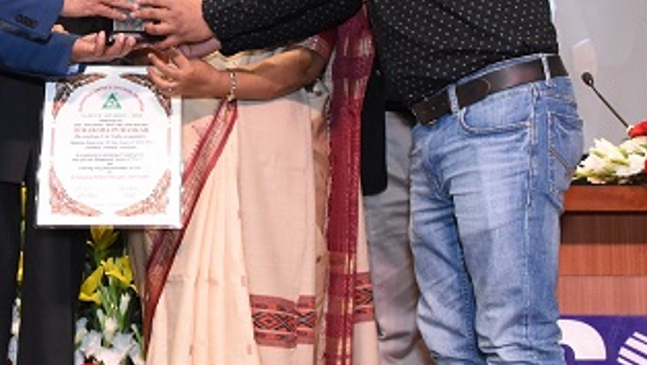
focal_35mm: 90
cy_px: 19
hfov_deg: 22.8
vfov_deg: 13.3
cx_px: 21
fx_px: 1545
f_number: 5.6
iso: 2000
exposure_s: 1/100
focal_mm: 24
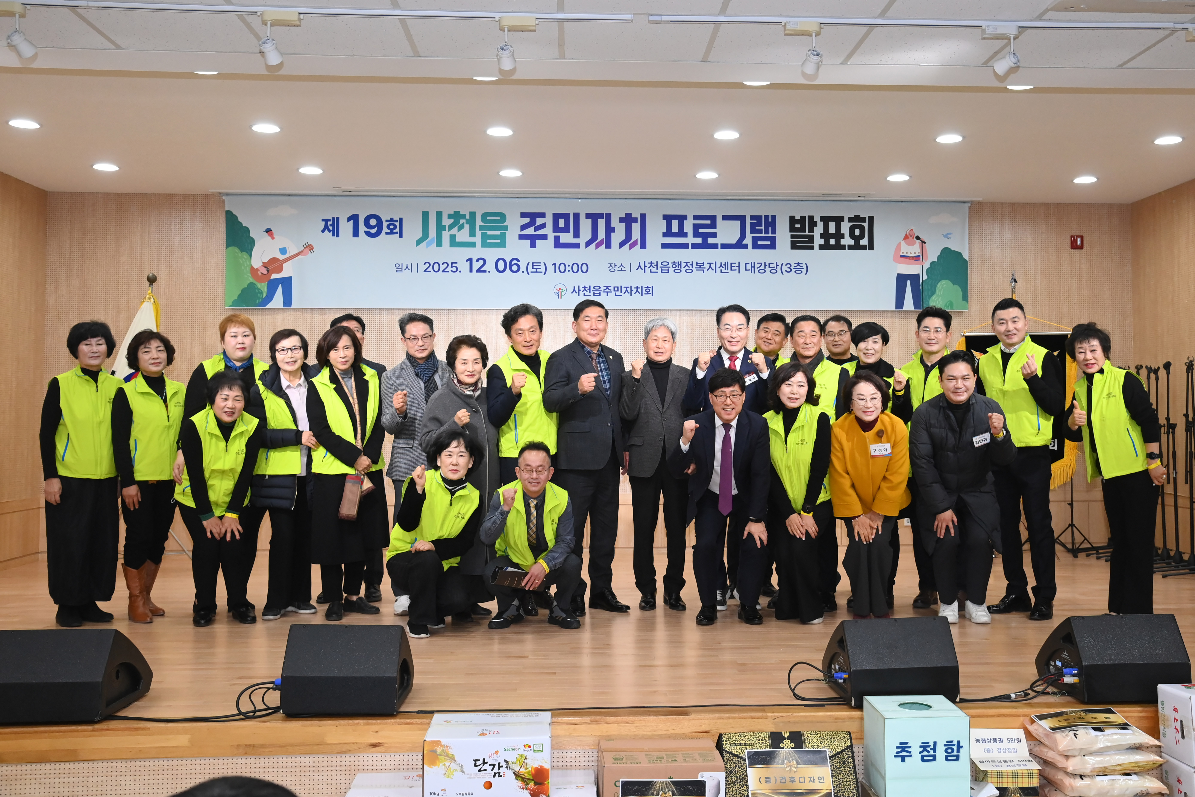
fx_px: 1029
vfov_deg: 42.3
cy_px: 398
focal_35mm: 31
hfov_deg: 60.3
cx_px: 598
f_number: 6.3
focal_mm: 31
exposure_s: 1/250
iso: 3200
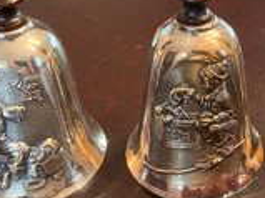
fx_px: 428
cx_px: 184
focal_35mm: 56
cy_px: 16
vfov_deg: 25.2
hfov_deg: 33.9
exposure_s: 1/40
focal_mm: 5.1
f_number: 1.6
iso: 500
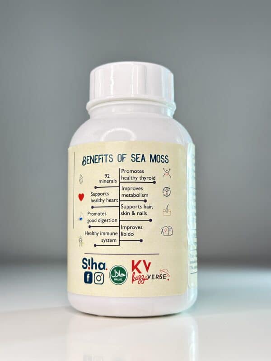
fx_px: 501
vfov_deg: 39.7
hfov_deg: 30.3
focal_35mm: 48
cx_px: 136
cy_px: 180
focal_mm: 6.86
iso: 125
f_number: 1.78
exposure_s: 1/118
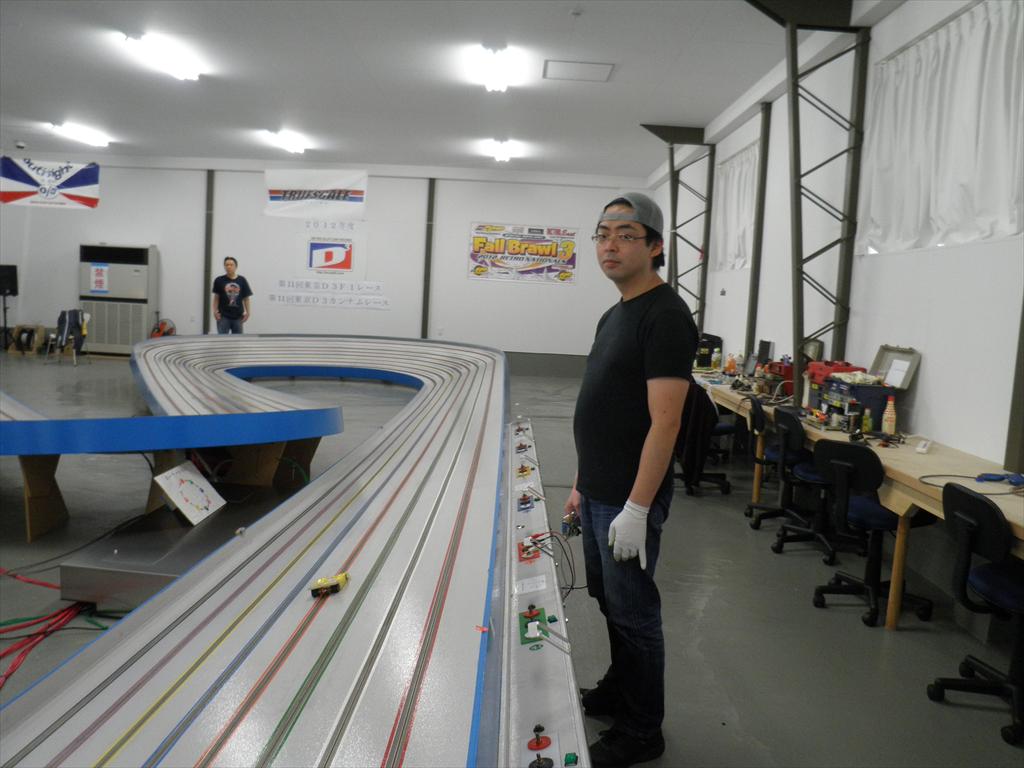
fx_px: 828
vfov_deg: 49.7
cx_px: 512
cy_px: 384
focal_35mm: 28
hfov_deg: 63.4
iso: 200
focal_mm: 5
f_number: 3.2
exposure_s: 1/30
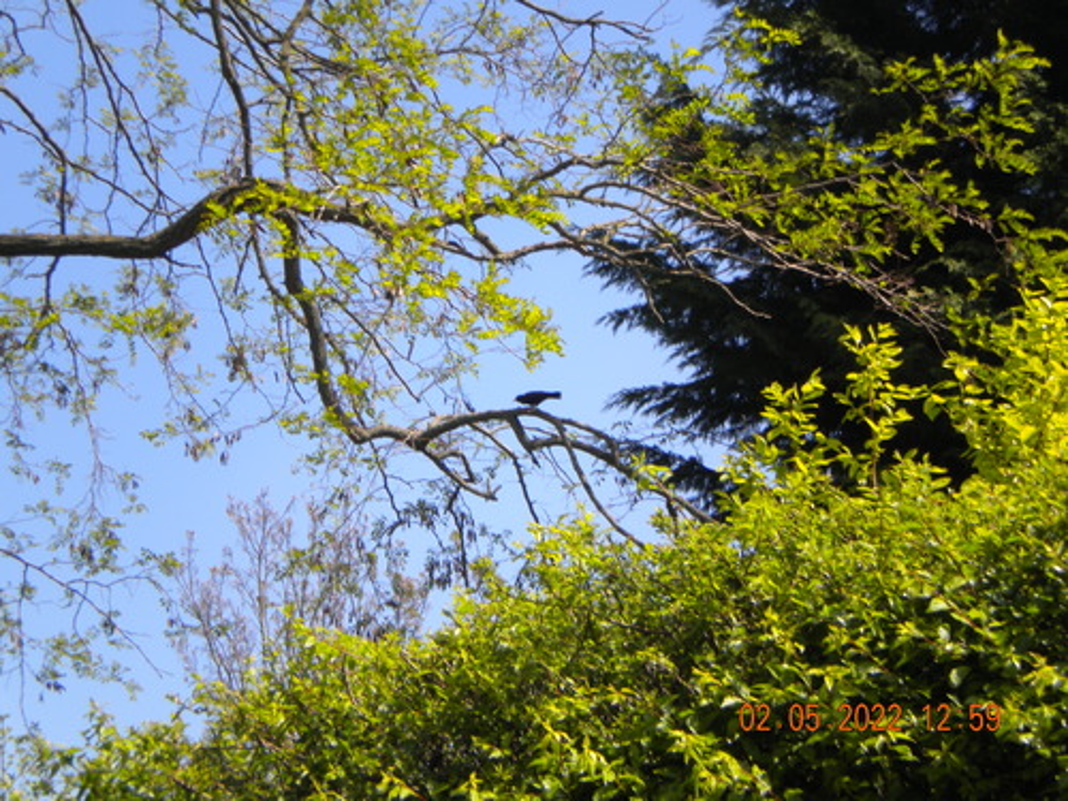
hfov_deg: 18.7
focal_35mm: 105
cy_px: 400
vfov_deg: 14.1
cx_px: 534
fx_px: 3240
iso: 80
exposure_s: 1/128
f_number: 8.5
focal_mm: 18.9
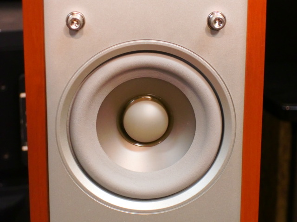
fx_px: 961
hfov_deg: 17.6
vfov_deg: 13.2
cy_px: 111
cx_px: 148
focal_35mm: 112
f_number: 5.8
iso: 400
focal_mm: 19.6
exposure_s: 1/15
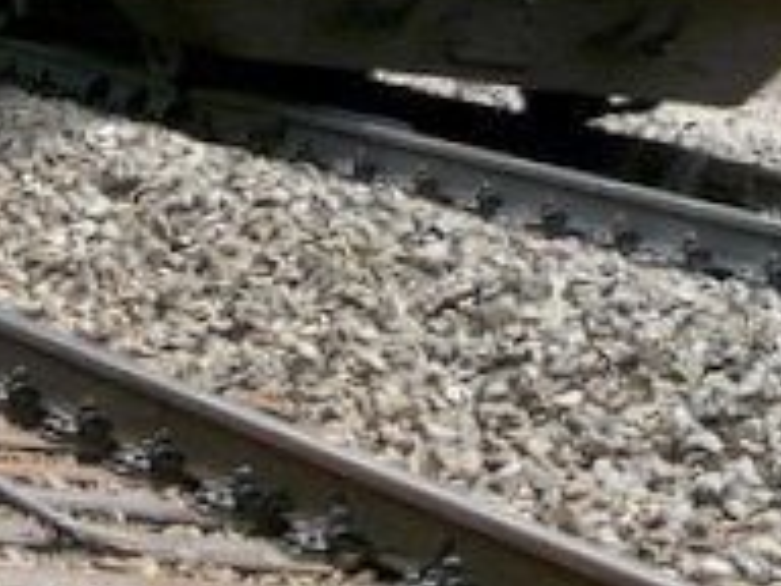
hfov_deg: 9.2
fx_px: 4828
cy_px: -423
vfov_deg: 6.8
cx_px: 618
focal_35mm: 214
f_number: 5
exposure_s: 1/250
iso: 100
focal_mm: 6.7
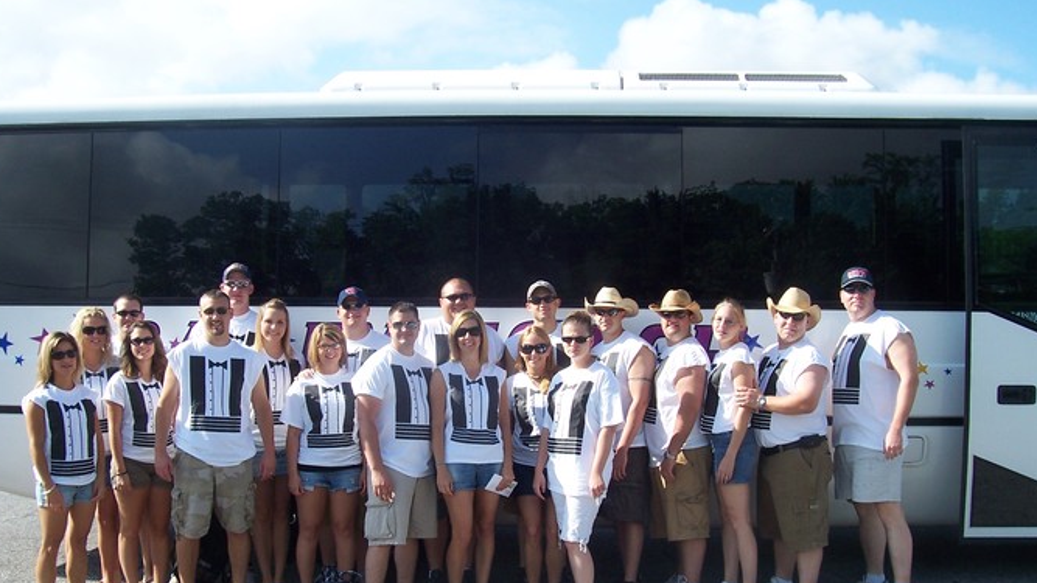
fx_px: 1100
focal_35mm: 40
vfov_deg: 29.6
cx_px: 512
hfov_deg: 50.5
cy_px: 368
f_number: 5.6
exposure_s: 1/250
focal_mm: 5.6
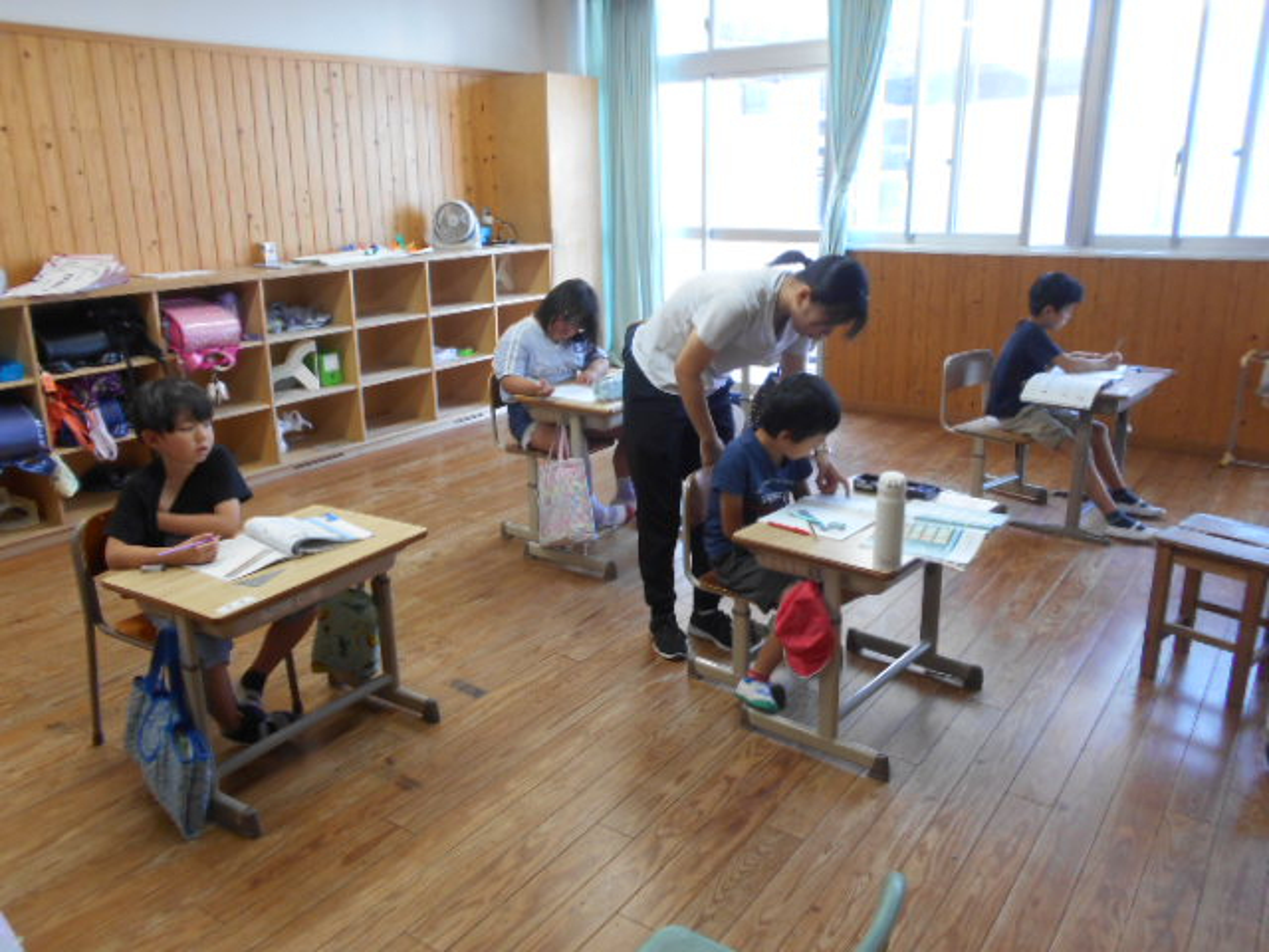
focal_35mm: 26
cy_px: 476
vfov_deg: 53.1
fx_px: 953
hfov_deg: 67.3
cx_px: 634
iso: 180
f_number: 3.2
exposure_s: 1/30
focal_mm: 4.6
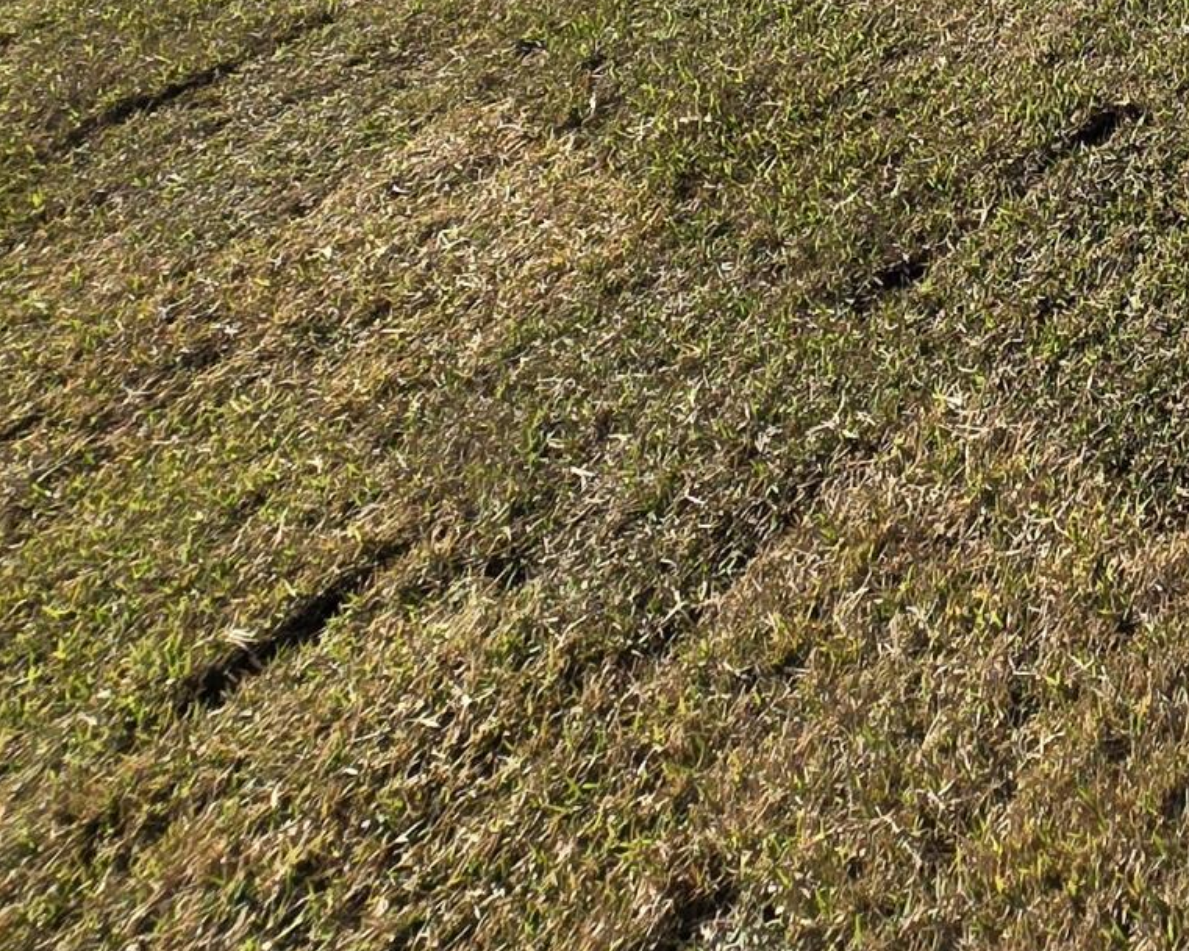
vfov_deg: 22.3
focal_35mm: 50
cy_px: -628
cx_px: 1566
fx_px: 1760
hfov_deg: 29.6
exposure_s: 1/2088
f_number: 2.2
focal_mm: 2.2
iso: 50
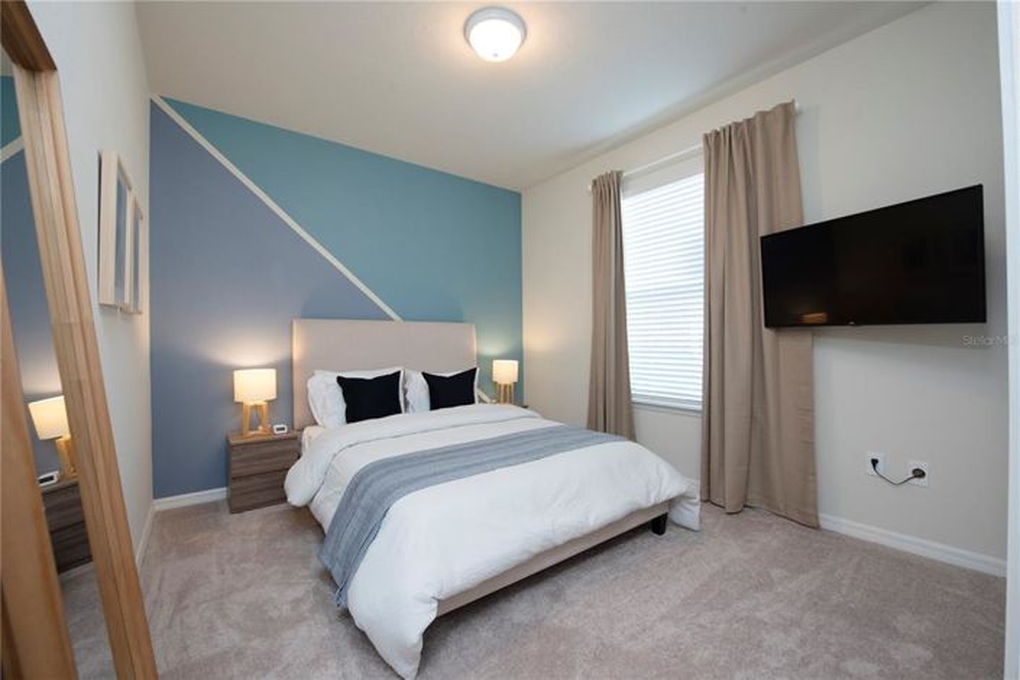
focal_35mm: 14
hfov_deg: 104.3
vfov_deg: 81.2
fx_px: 397
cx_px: 510
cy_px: 340
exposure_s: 1/20
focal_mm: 14
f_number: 10
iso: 500
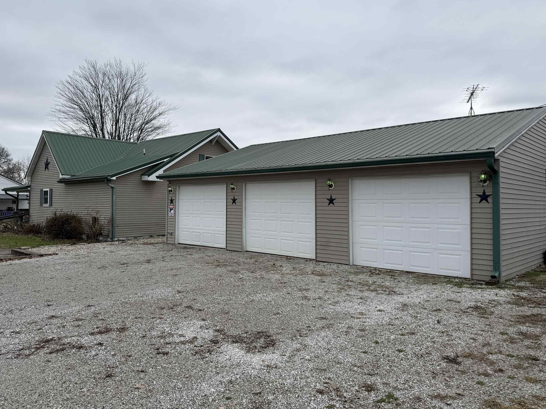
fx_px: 426
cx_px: 245
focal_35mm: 27
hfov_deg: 65.2
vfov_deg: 51.3
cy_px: 186
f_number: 1.78
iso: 80
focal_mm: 6.76
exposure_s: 1/1618
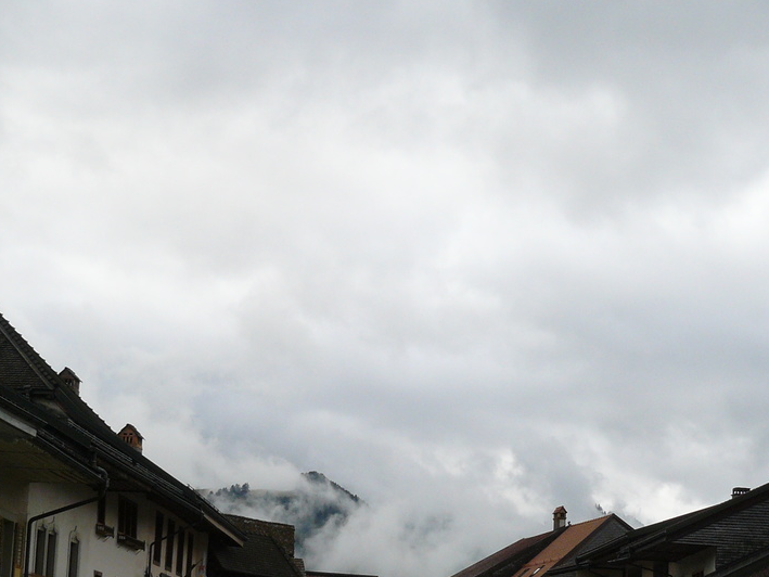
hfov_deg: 29.8
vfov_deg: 22.3
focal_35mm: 65
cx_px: 420
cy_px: 447
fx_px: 1444
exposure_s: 1/200
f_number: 5
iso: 100
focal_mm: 6
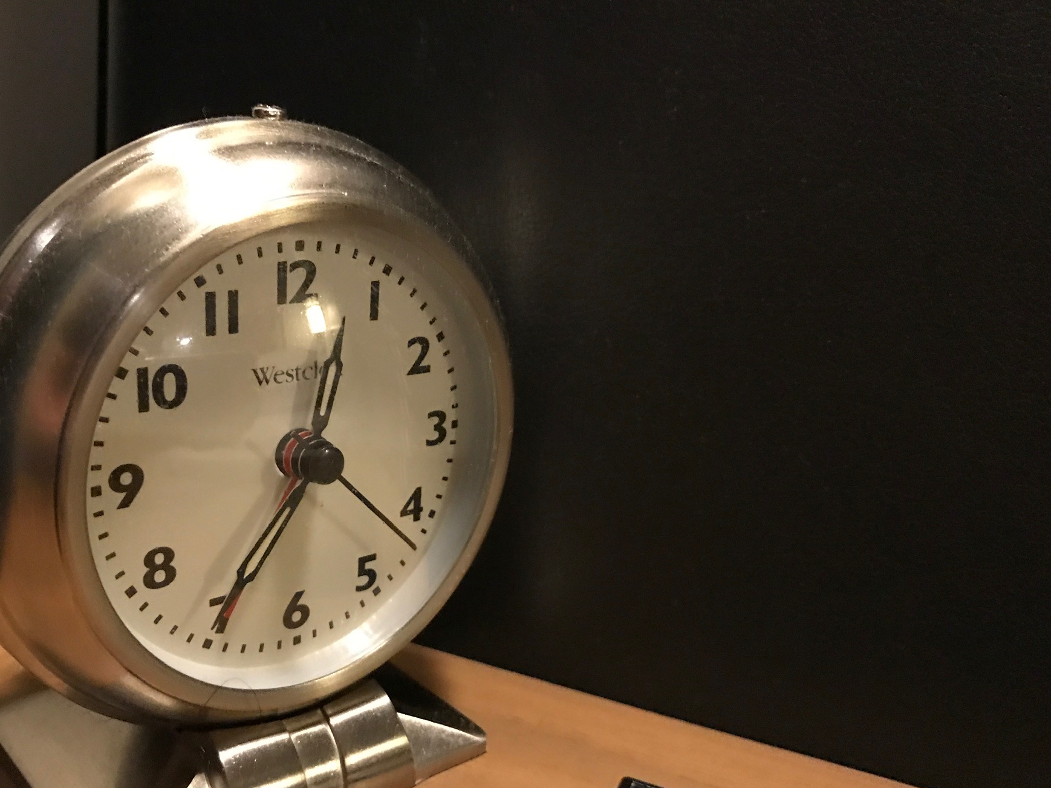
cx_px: 450
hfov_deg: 55.1
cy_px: 441
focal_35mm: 33
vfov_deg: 42.9
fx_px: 1002
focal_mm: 3.99
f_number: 1.8
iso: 100
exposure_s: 1/4
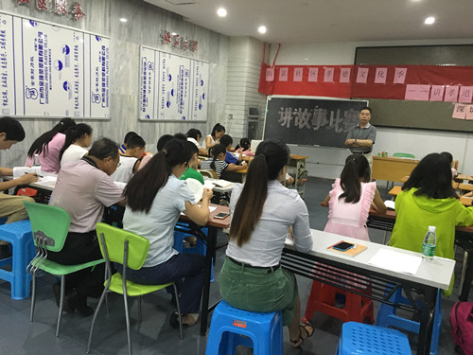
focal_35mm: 29
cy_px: 178
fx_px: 396
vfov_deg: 48.2
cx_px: 236
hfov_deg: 61.7
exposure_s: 1/17
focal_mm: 4.15
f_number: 2.2
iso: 200
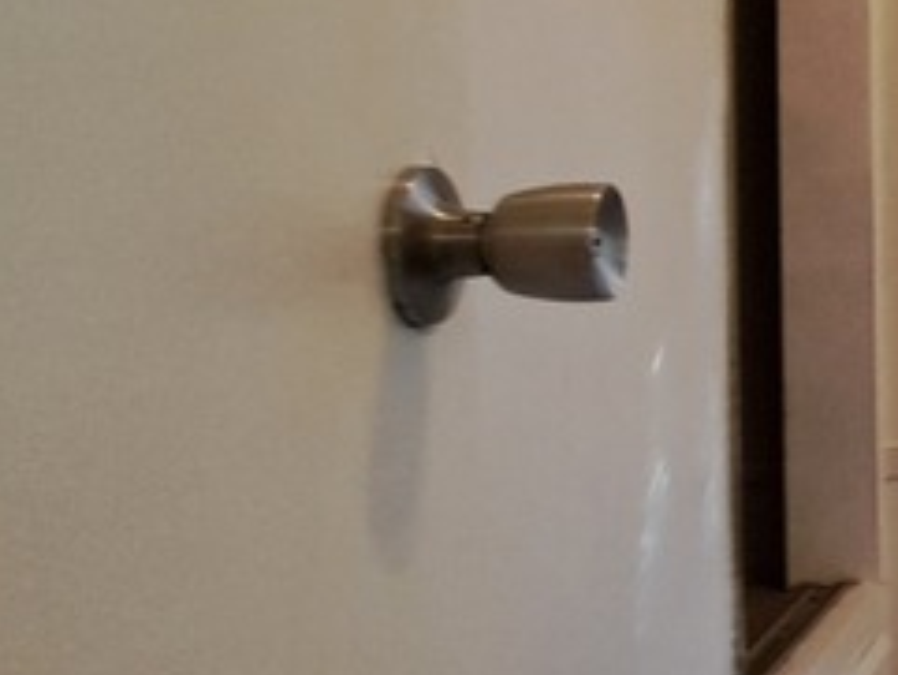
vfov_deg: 26.9
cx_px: 1818
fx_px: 1402
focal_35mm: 54
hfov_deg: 19.1
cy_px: 224
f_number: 2.2
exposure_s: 1/50
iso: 160
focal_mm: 1.74
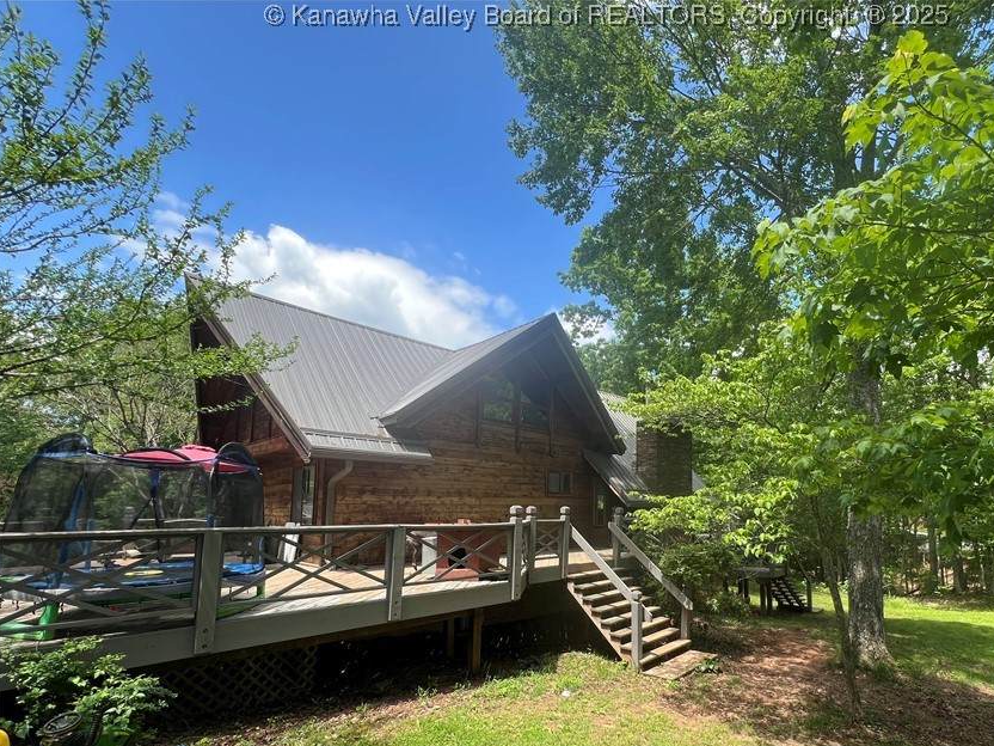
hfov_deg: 93.0
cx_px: 607
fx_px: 459
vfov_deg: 77.0
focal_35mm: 16
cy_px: 458
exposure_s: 1/346
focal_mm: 1.57
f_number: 1.8
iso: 32
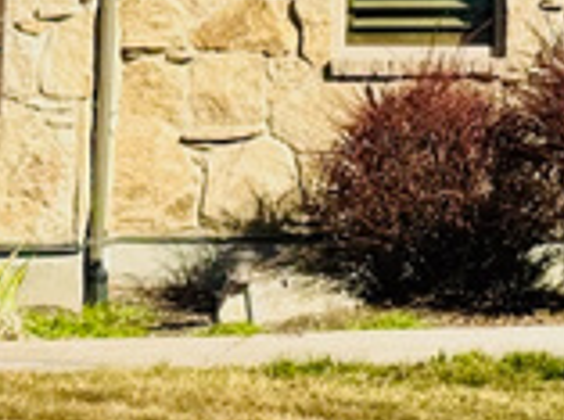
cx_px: 672
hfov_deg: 12.3
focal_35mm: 157
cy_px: -162
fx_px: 2552
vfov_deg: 9.2
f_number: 1.78
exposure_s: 1/4310
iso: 80
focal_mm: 6.76
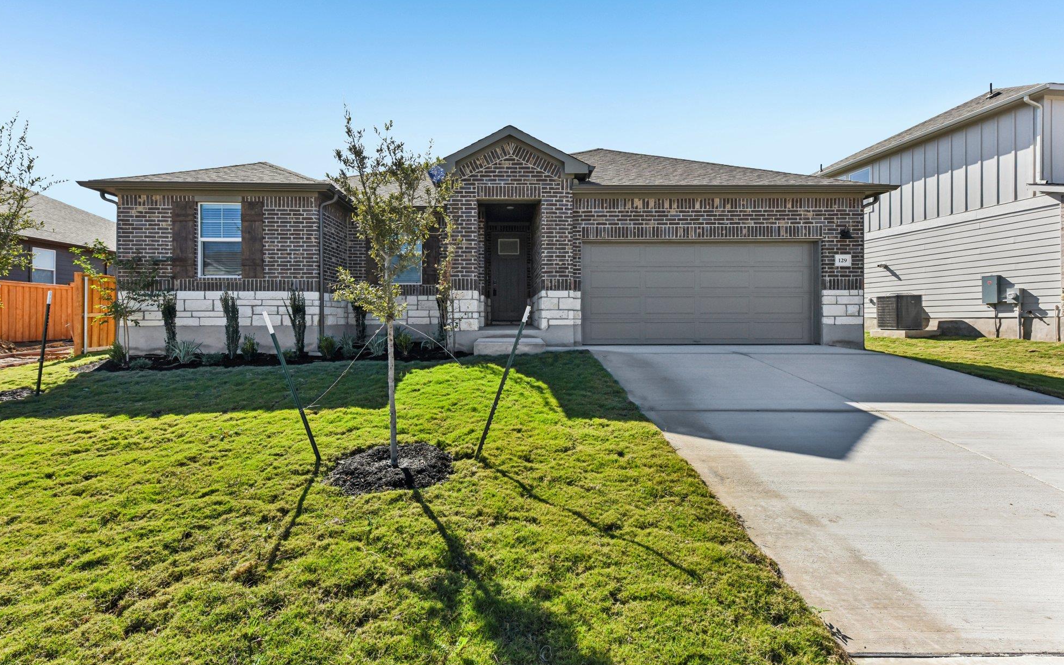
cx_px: 513
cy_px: 308
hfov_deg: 94.3
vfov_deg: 67.9
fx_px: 493
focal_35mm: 17
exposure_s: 1/1600
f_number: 8
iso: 400
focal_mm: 16
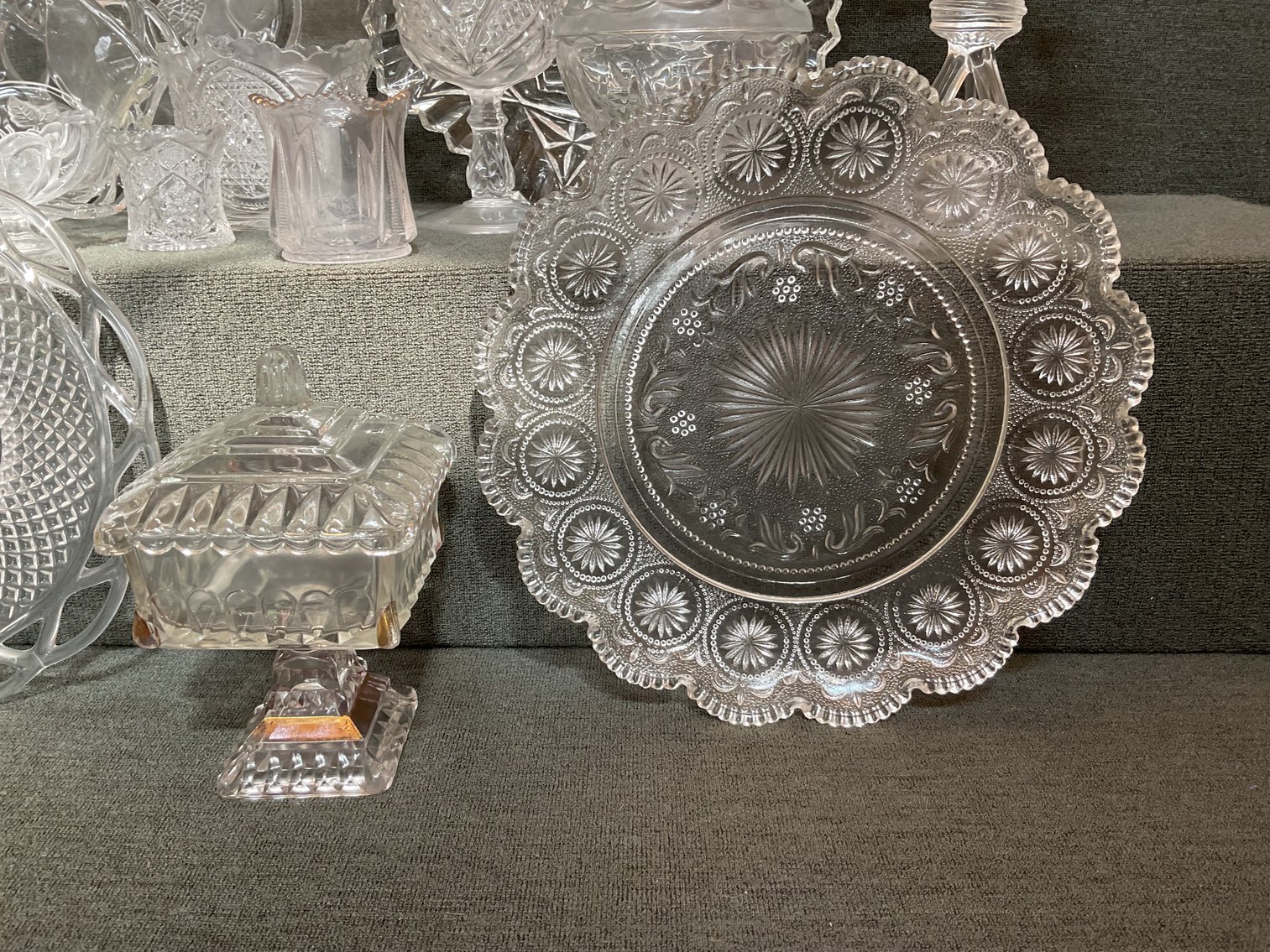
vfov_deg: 48.2
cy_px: 476
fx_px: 1064
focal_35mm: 29
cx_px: 635
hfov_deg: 61.7
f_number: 1.8
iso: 50
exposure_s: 1/50
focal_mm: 3
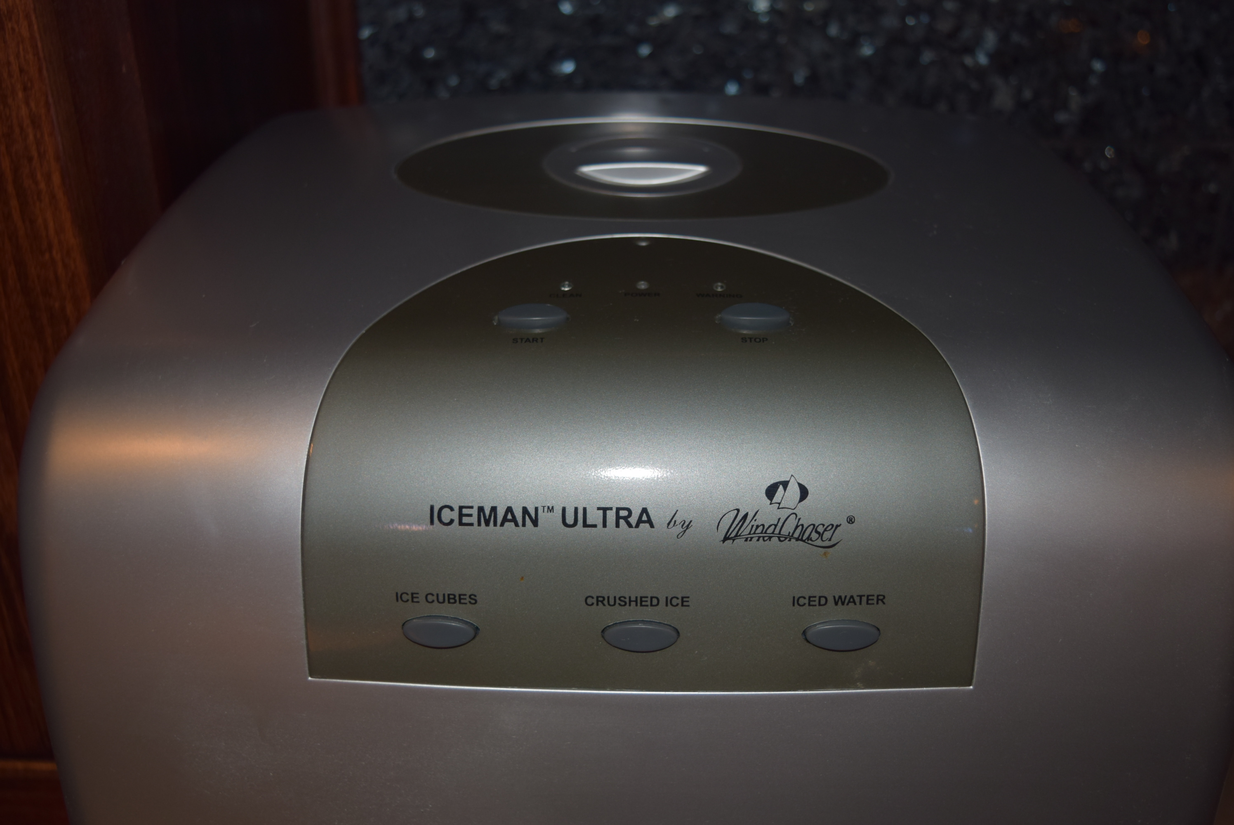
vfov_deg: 35.6
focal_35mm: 38
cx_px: 617
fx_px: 1286
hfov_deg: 51.2
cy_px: 412
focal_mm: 25
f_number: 4
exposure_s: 1/30
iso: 280
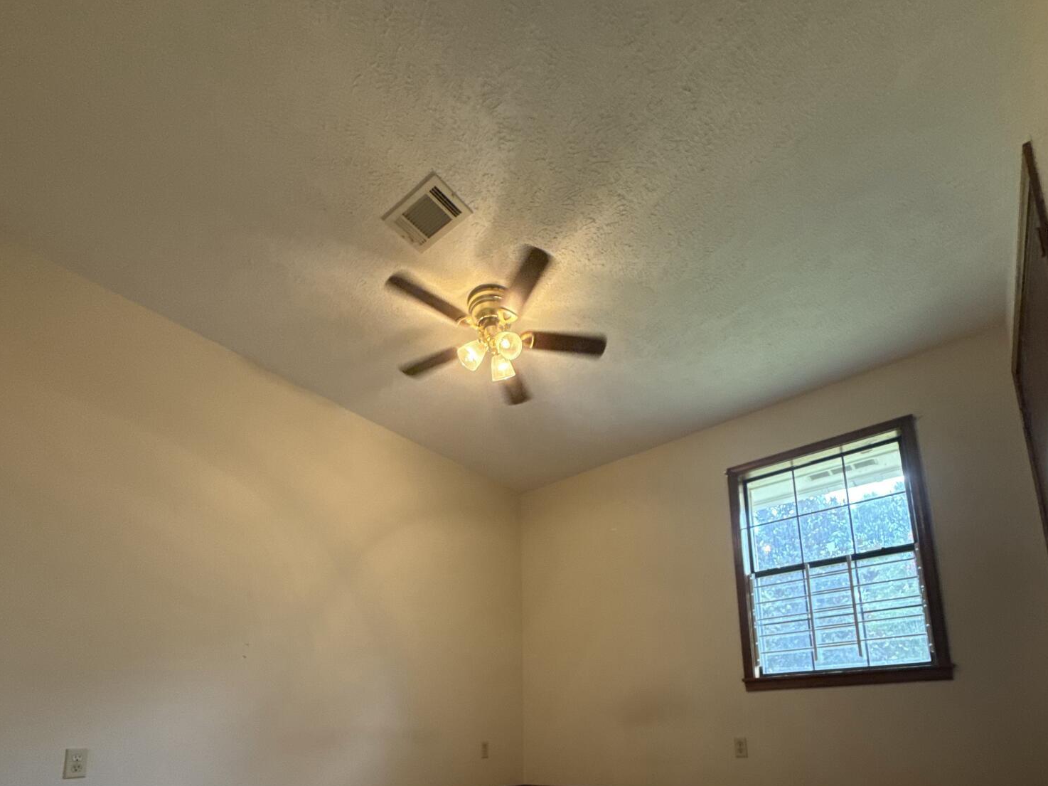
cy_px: 630
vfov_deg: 62.8
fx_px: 575
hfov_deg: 84.7
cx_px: 531
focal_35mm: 19
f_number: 2.2
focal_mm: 2.22
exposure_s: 1/120
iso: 250
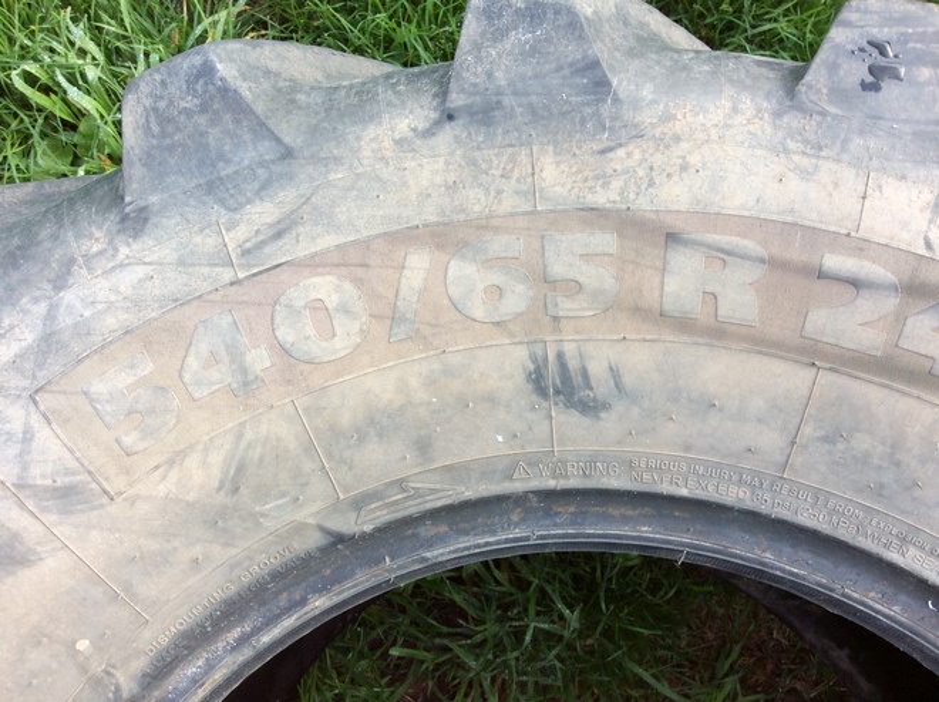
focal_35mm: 32
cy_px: 351
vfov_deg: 44.1
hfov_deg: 56.9
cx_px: 470
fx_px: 867
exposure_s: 1/211
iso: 32
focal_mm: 3.3
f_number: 2.4
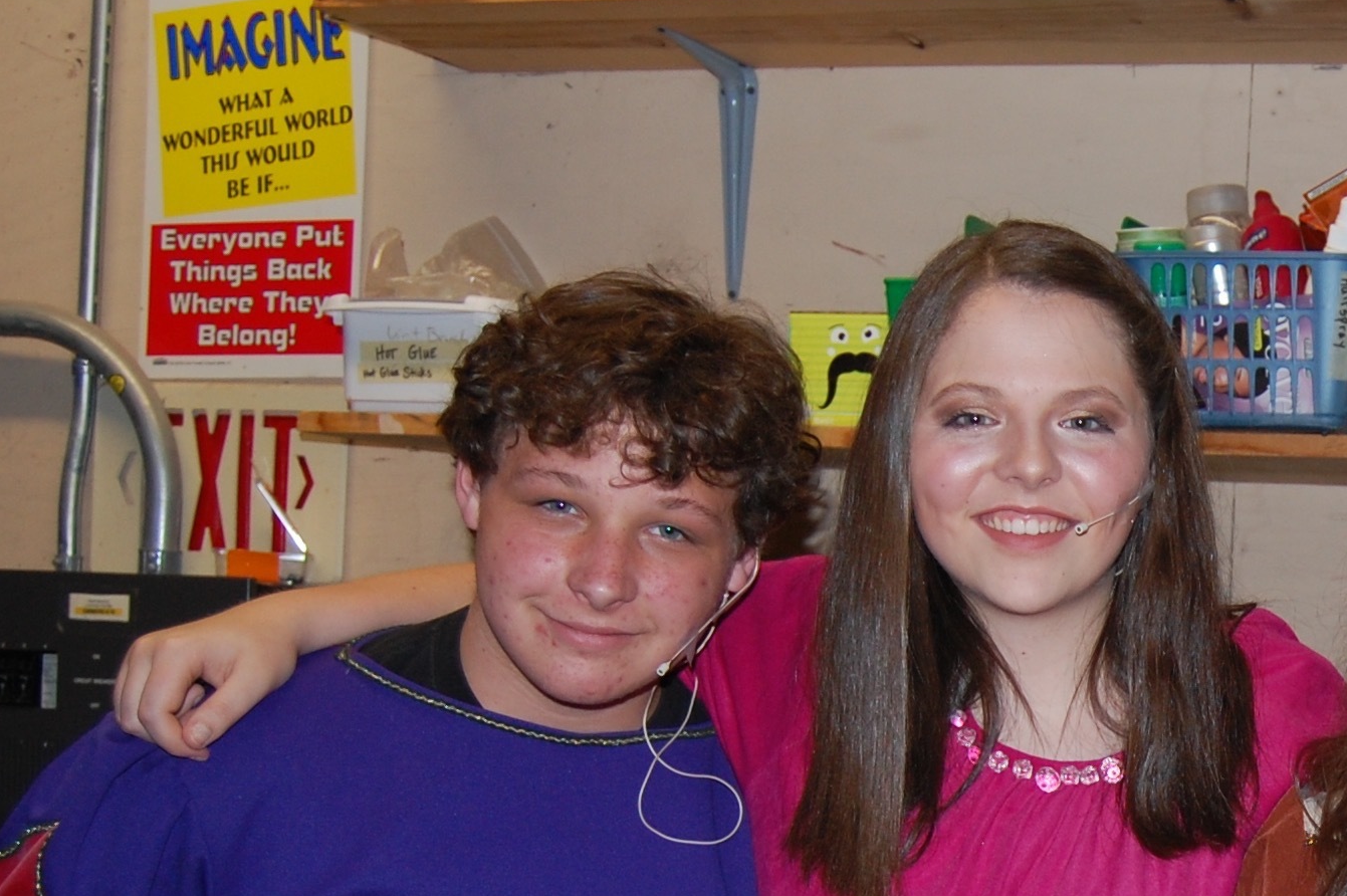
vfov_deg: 18.1
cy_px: 835
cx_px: 1380
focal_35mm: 74
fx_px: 2767
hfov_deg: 25.8
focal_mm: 22
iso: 400
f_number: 3.8
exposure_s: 1/60
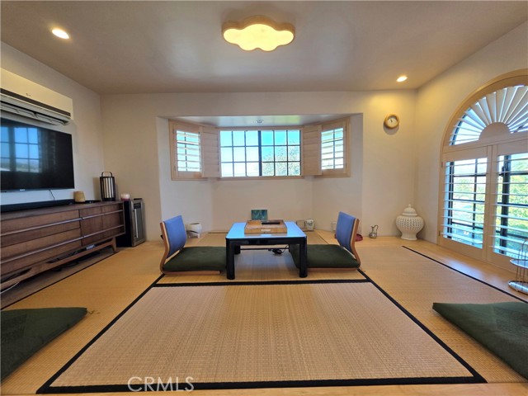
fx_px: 198
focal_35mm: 13
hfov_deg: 106.2
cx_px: 264
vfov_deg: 89.9
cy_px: 198
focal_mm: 2.2
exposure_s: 1/120
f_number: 1.9
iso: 50
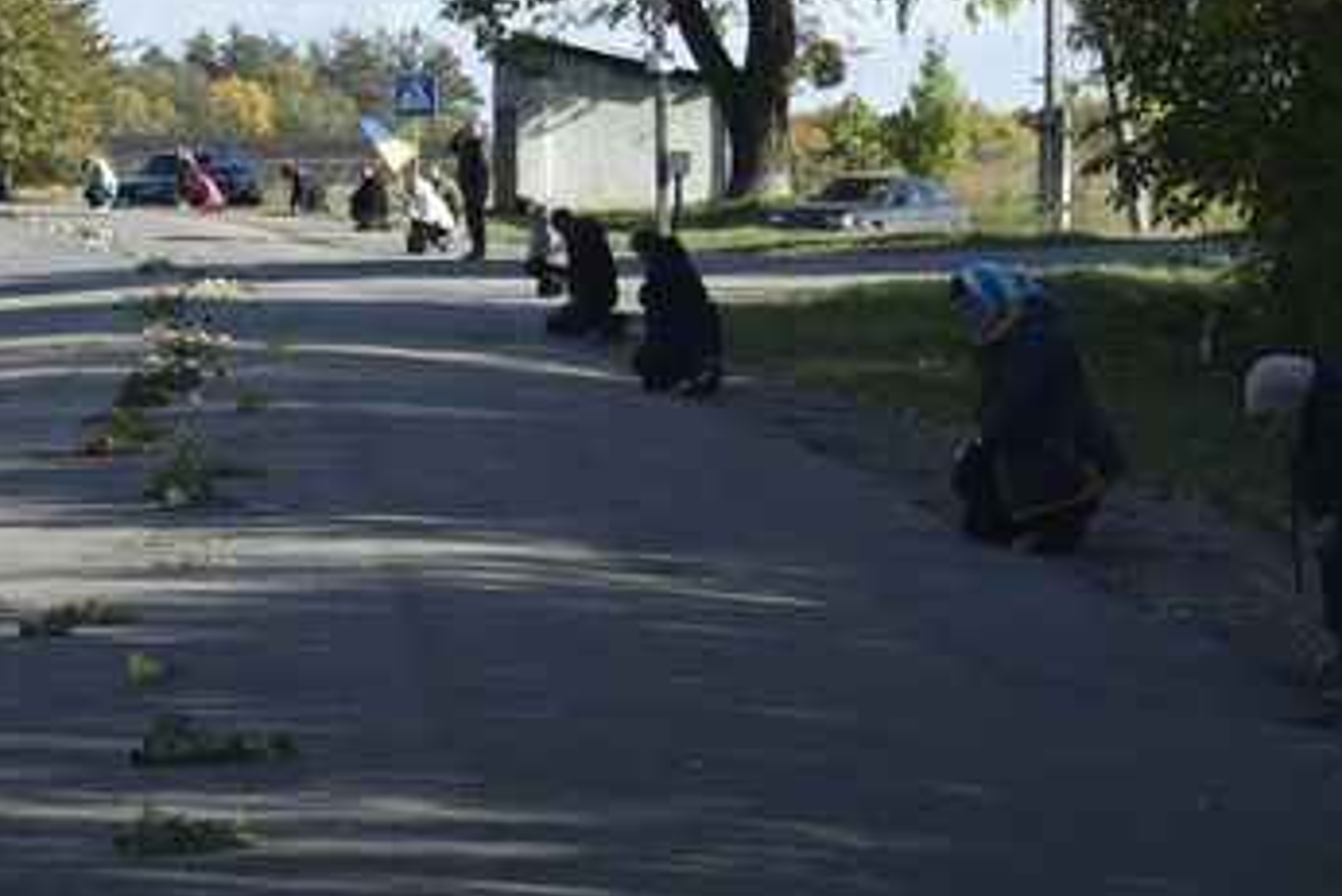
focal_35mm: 179
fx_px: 6678
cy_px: 262
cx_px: 140
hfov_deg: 11.4
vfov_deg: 7.7
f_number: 8
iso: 250
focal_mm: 55
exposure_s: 1/250
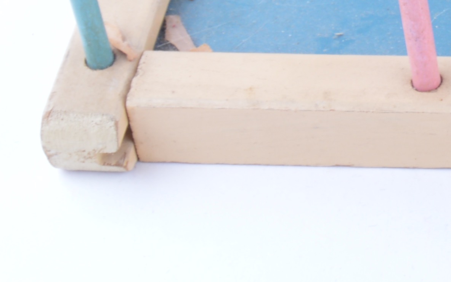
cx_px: 805
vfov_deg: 6.3
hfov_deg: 9.9
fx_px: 2482
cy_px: -258
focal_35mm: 202
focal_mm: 26
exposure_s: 1/25
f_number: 9
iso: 100
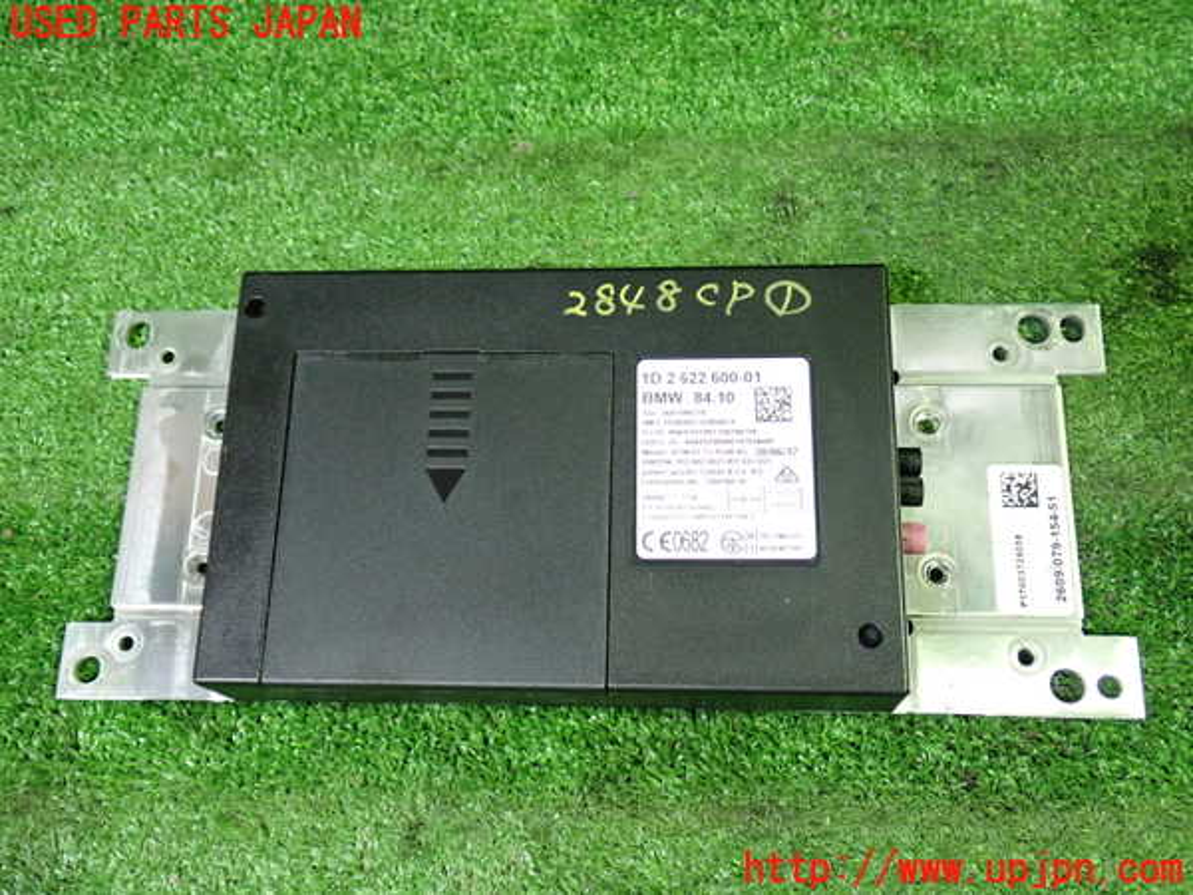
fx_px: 1103
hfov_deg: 56.8
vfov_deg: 44.2
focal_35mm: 32
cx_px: 596
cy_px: 448
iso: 640
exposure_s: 1/30
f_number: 2.4
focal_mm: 5.79
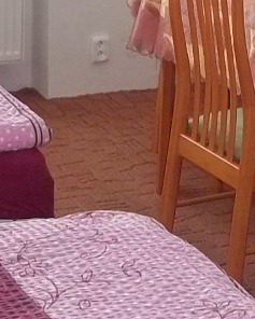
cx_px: 275
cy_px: 163
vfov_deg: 14.3
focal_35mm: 135
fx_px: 1273
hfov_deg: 11.3
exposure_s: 1/40
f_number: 2.9
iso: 160
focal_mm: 5.7
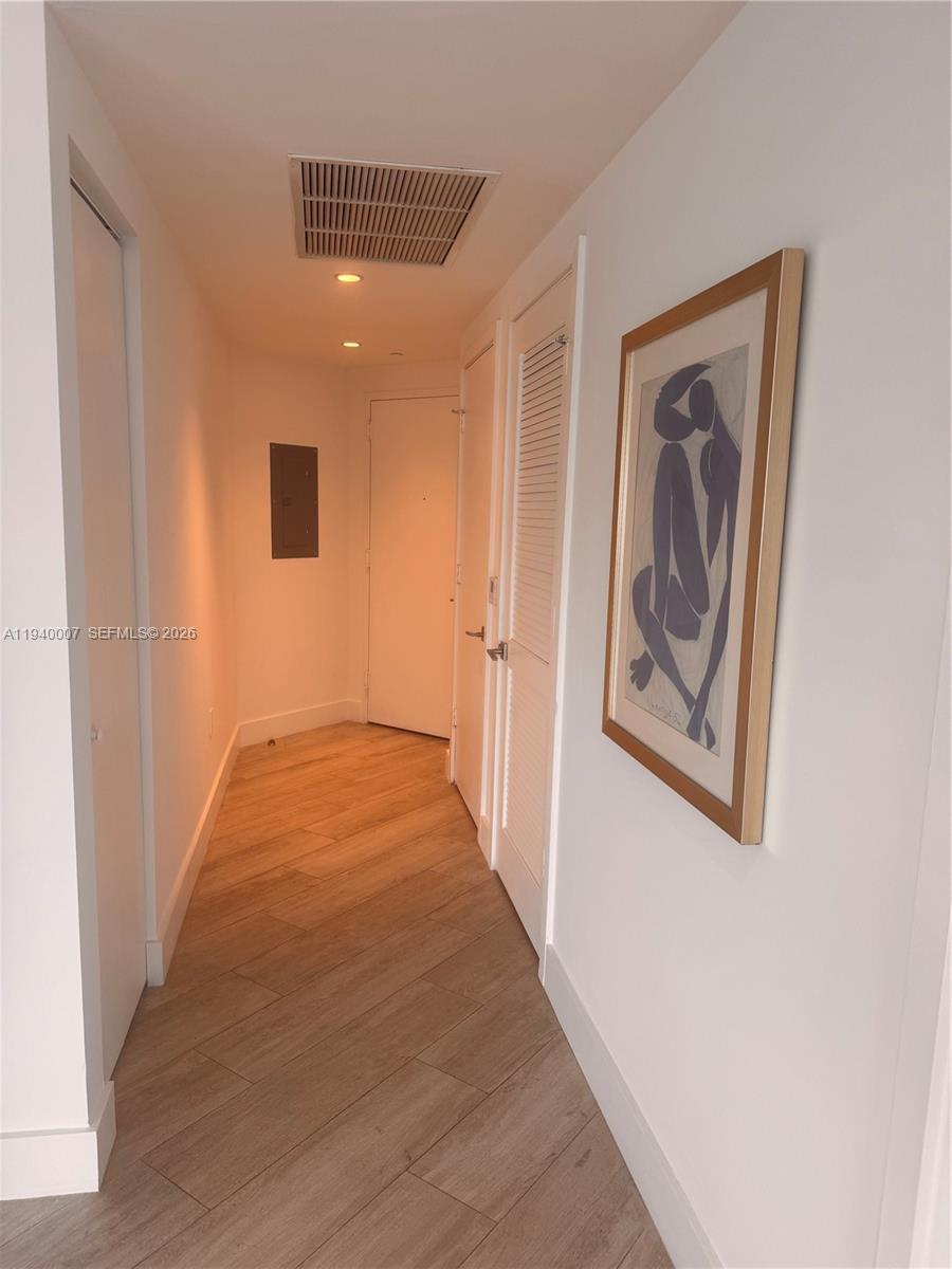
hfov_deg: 56.8
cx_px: 476
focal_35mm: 24
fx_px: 880
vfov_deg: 71.6
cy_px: 634
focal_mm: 6.76
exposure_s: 1/120
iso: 80
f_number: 1.78
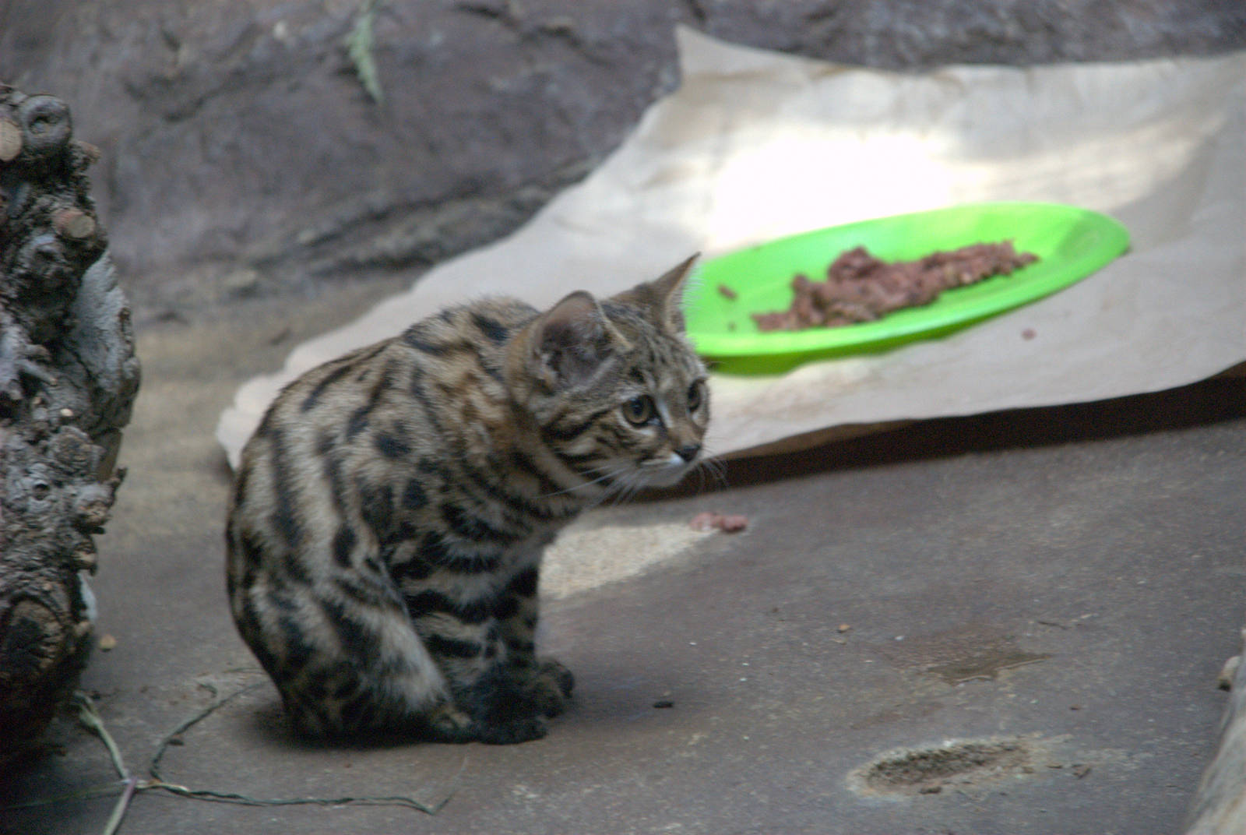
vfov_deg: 4.6
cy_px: 418
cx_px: 623
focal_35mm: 300
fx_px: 10399
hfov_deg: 6.9
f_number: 6.3
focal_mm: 200
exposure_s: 1/80
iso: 1600
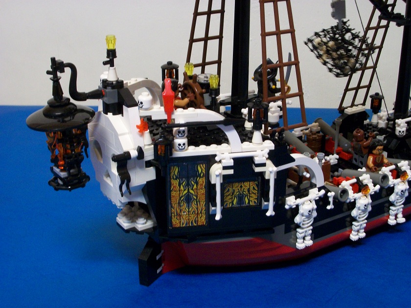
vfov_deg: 27.0
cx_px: 206
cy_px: 154
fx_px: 641
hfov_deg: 35.5
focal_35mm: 54
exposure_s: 1/8
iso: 250
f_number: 4
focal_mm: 9.7
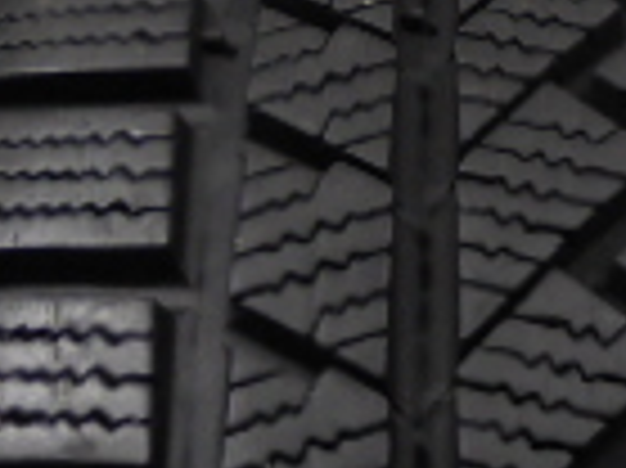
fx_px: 2168
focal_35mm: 120
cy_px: -382
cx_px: 410
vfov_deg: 11.4
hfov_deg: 16.4
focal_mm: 4.6
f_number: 3.5
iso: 100
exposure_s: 1/30
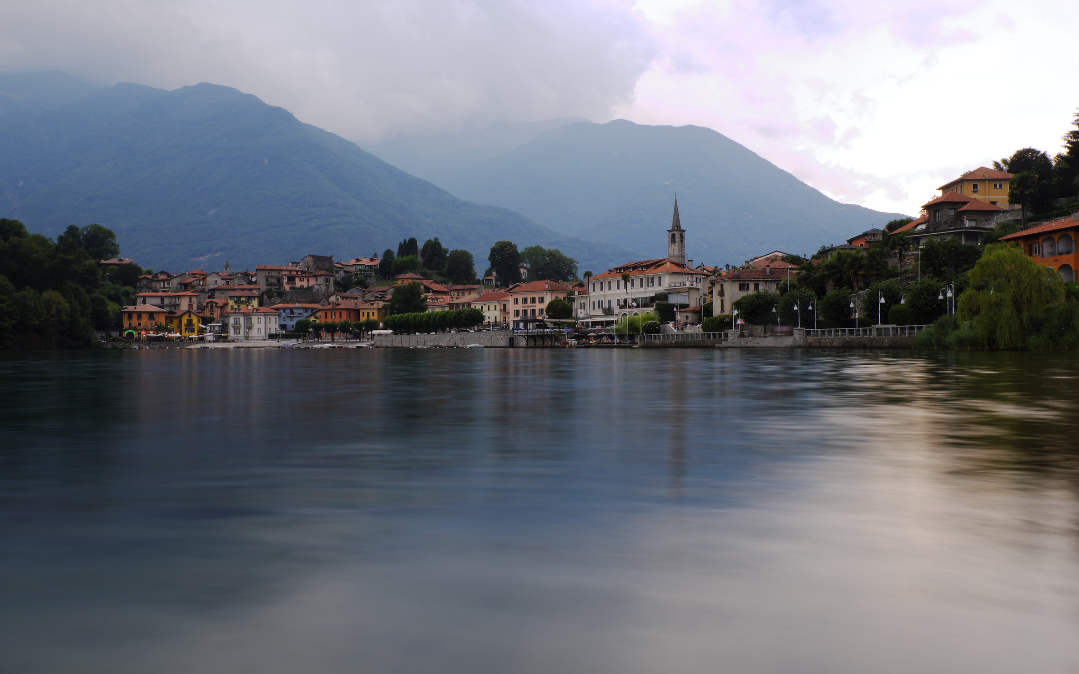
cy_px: 334
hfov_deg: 58.1
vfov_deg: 38.3
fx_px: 970
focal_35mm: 33
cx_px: 539
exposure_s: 3
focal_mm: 21.1
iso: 100
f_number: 20
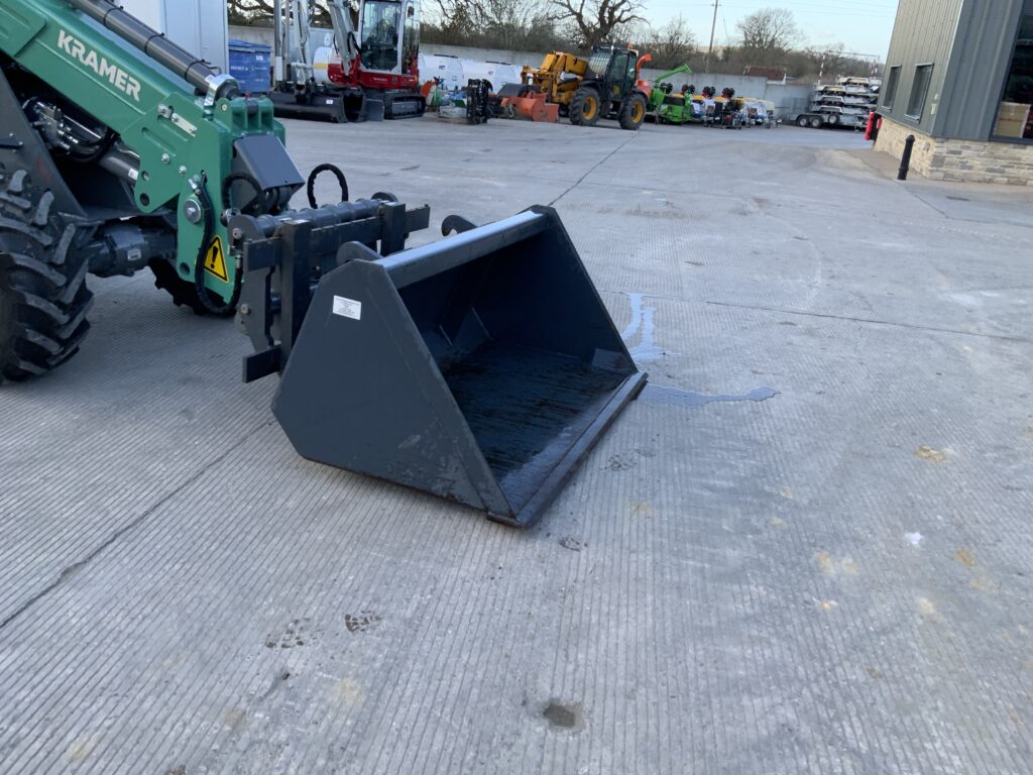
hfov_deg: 61.7
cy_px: 388
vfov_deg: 48.2
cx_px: 516
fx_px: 865
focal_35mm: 29
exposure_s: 1/122
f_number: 1.8
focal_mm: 3
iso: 20
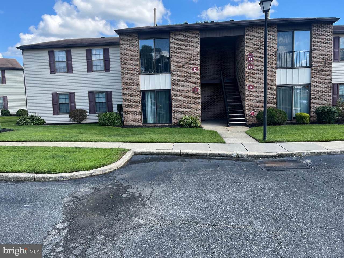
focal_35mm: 26
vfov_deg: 53.1
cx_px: 172
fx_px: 258
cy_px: 129
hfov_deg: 67.3
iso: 50
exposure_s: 1/935
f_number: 1.6
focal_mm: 5.1
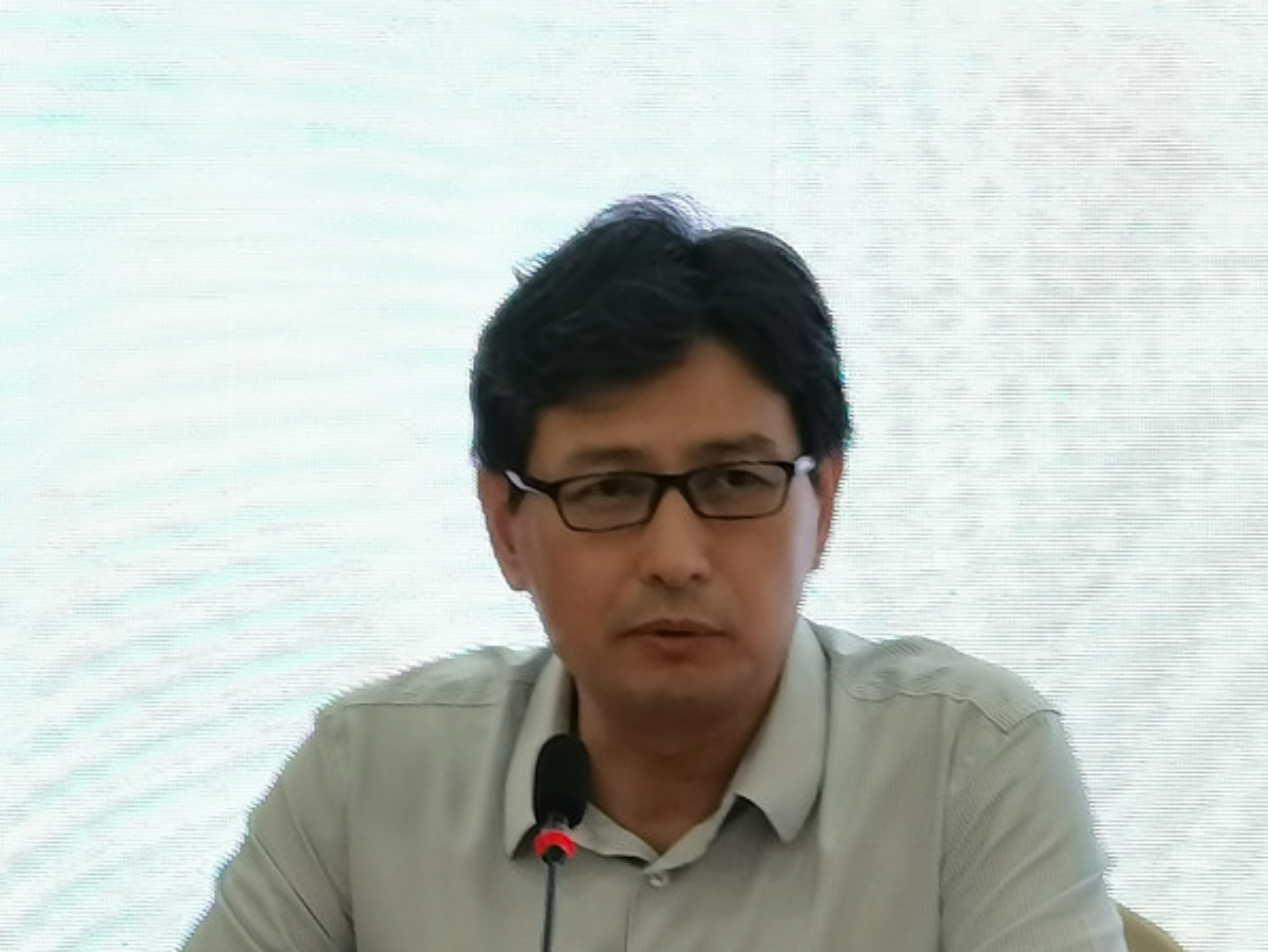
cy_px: 727
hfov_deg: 10.7
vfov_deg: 8.0
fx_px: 6778
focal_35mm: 185
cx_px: 635
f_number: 1.8
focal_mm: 5.58
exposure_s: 1/50
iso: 250
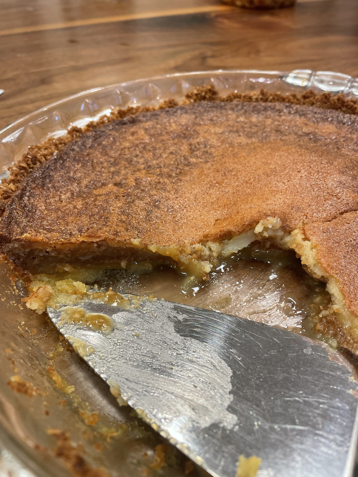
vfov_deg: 67.3
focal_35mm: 26
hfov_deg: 53.1
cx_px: 179
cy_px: 238
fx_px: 359
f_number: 1.6
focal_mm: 4.2
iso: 125
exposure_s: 1/60
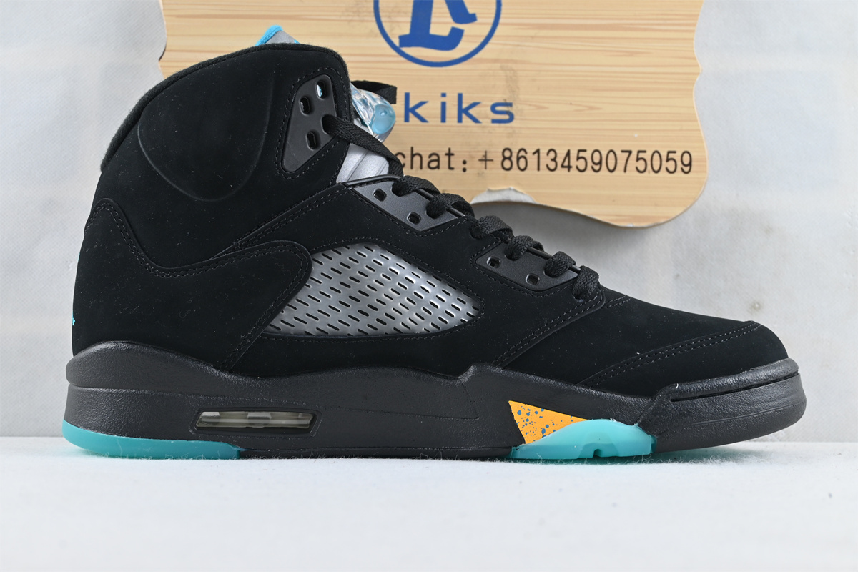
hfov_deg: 40.5
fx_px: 1162
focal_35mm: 49
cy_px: 286
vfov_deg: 27.7
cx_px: 429
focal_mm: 32.5
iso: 200
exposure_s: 1/50
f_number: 5
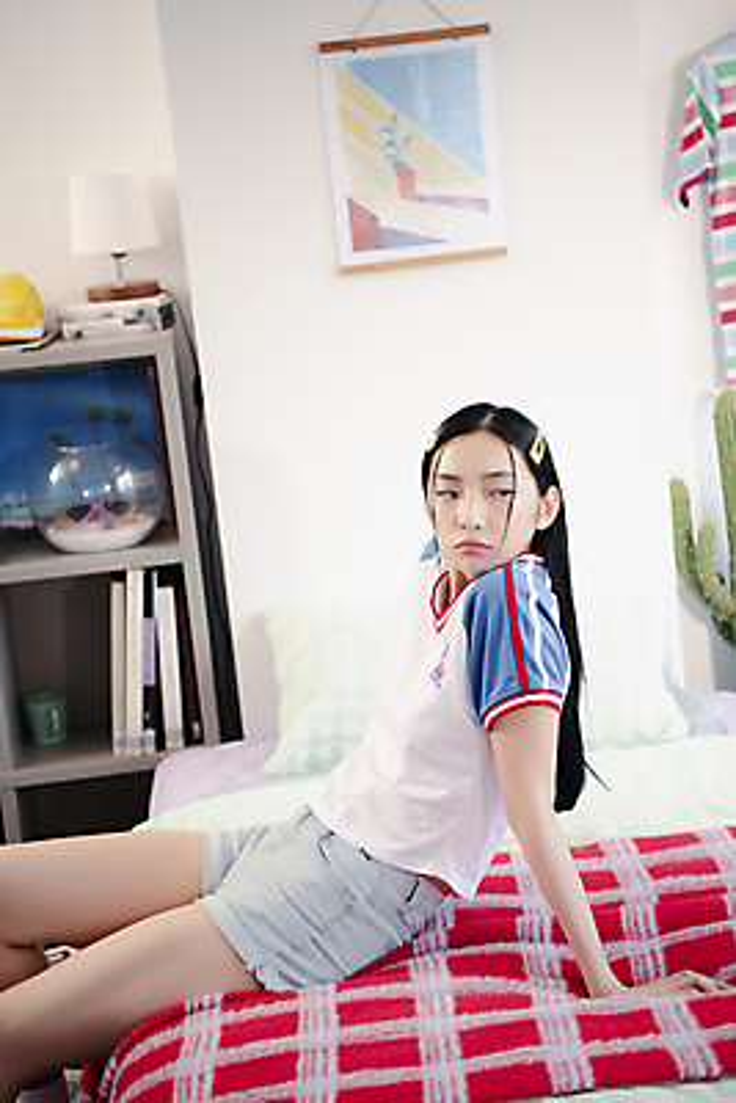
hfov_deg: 19.5
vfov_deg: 28.8
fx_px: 2145
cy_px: 552
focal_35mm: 70
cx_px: 368
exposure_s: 1/100
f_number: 2.8
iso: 400
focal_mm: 70
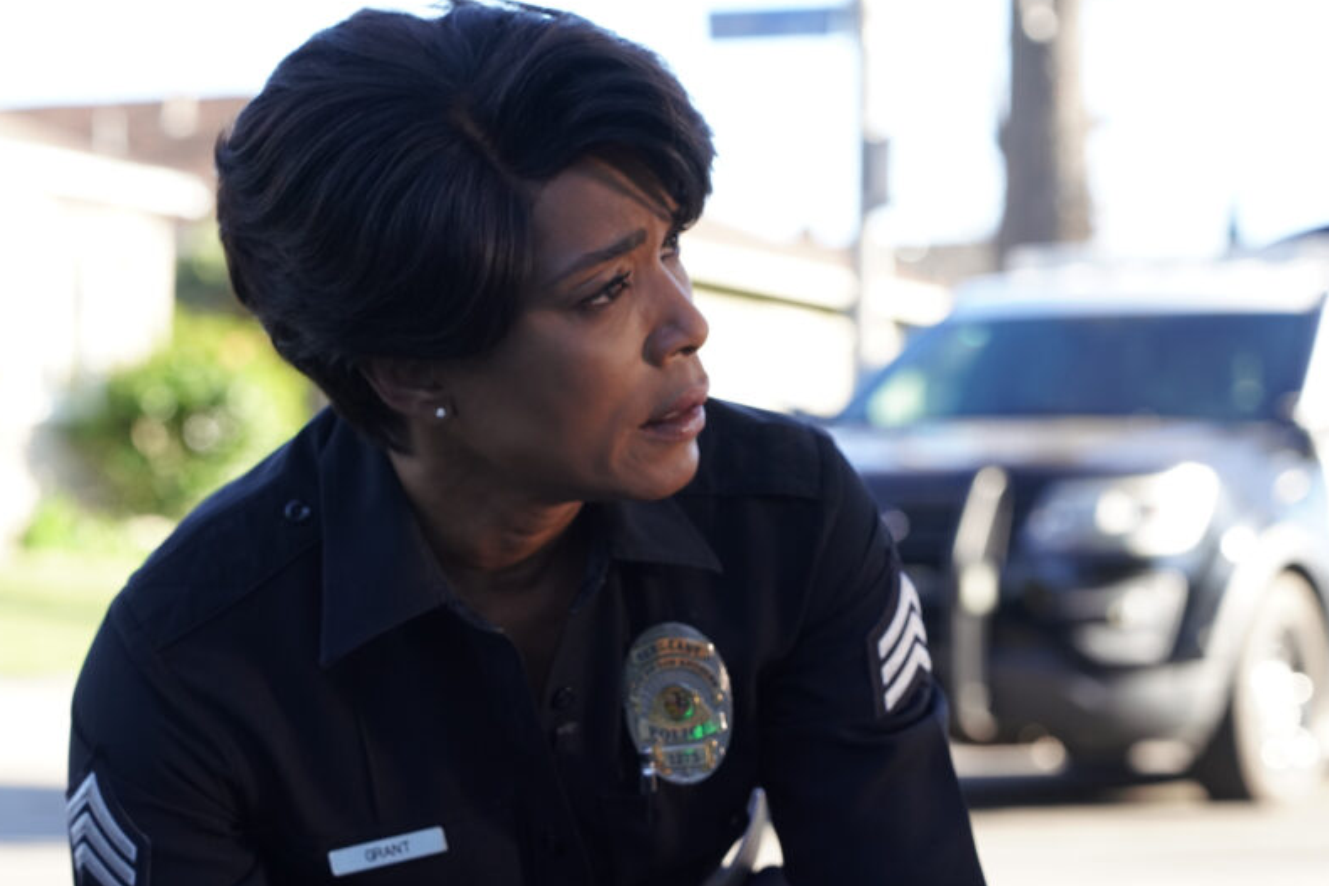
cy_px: 401
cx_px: 608
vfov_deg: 10.1
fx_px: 5019
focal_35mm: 136
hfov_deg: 15.1
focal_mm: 105
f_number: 5.6
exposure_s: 1/320
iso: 1000
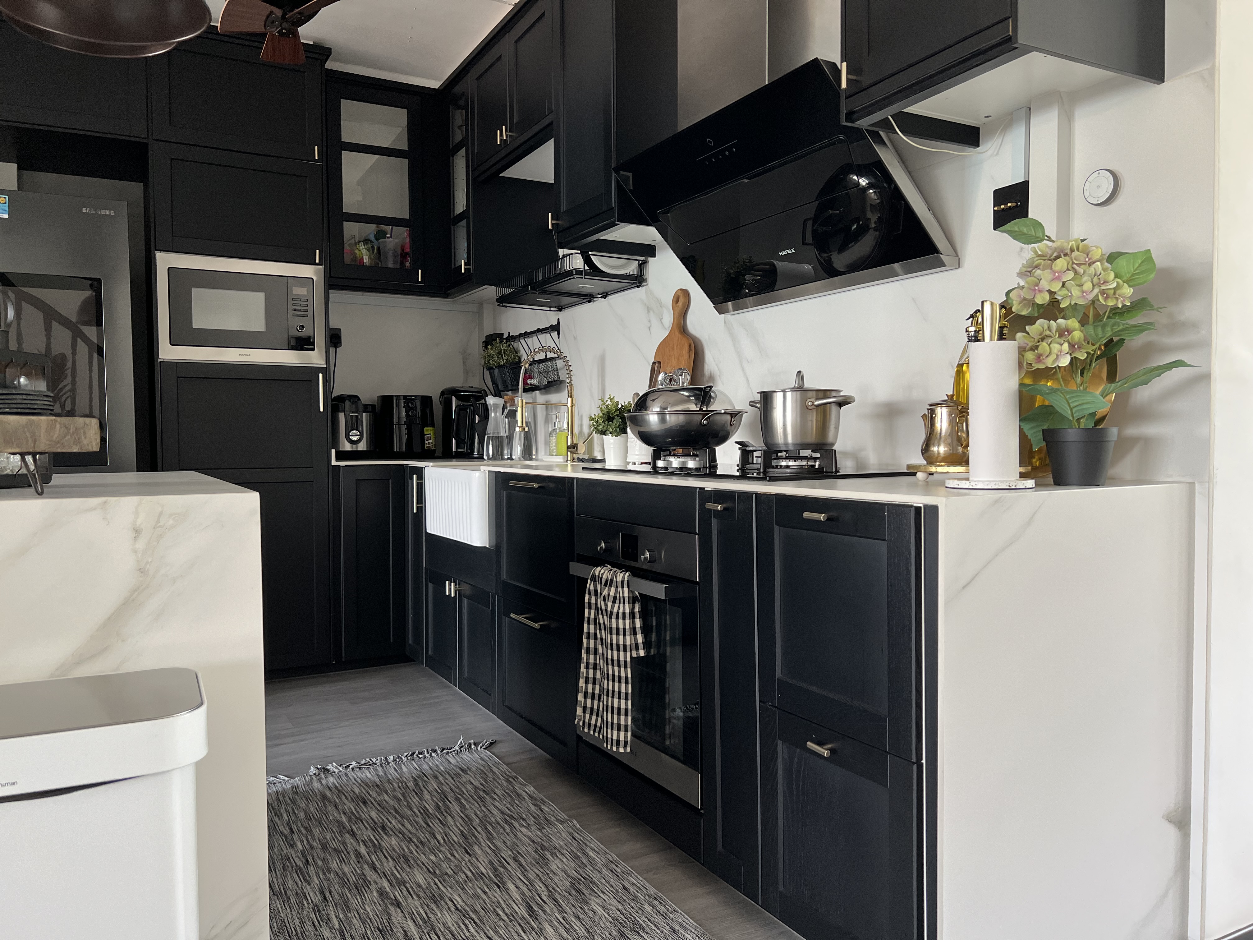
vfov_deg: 53.1
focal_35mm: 26
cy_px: 470
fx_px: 941
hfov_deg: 67.3
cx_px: 626
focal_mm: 5.7
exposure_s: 1/60
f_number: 1.5
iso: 200
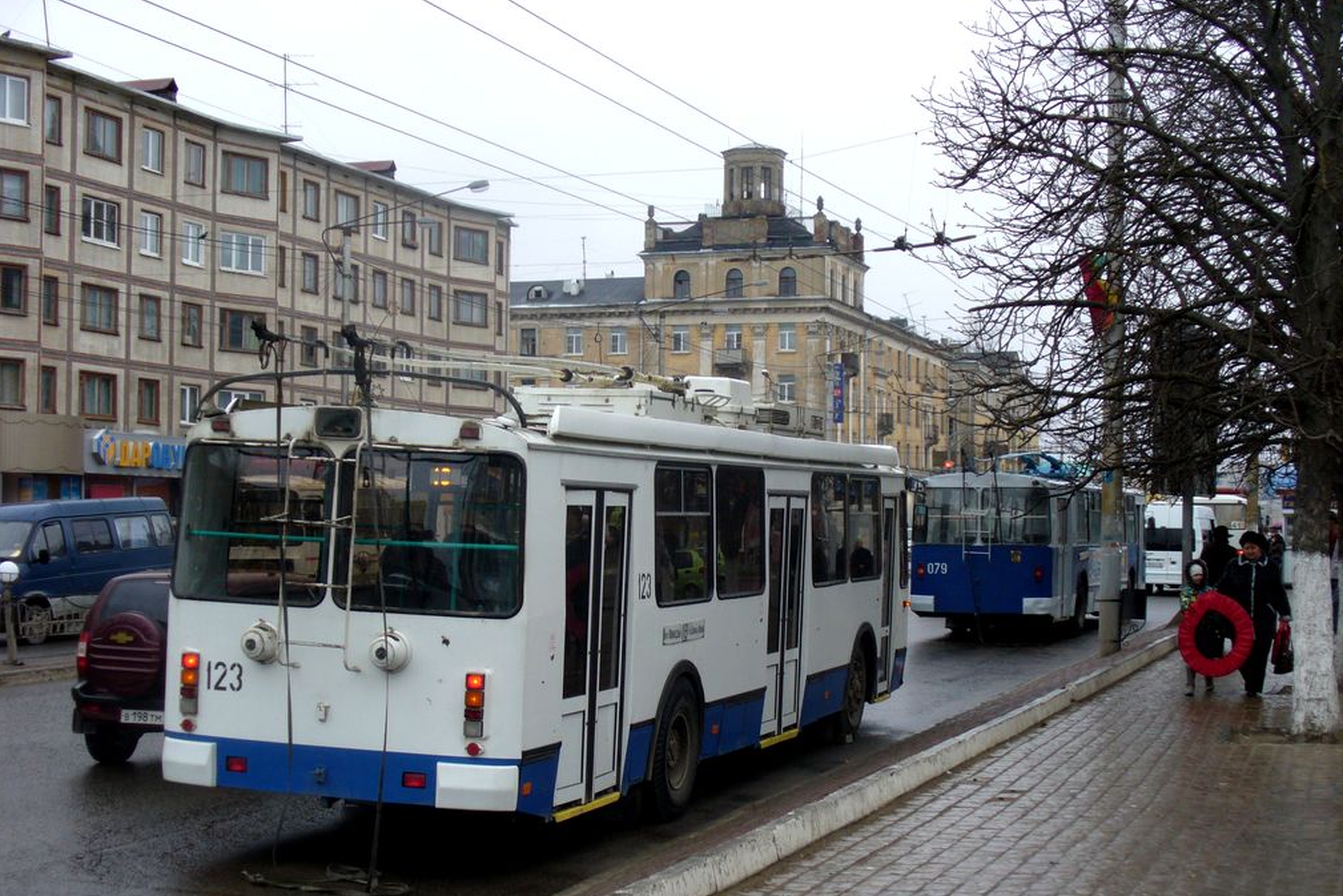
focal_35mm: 57
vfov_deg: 23.8
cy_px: 499
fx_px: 2127
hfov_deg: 35.0
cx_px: 676
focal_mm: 8.9
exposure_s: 1/250
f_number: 3.1
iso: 80
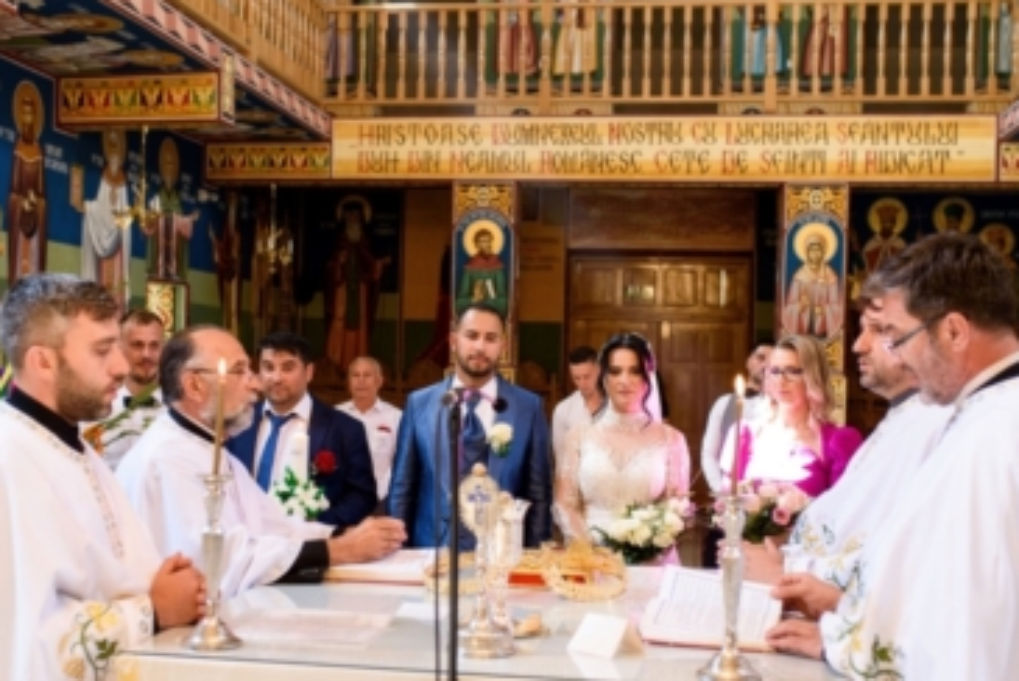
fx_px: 1360
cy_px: 410
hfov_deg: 41.1
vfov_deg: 28.1
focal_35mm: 48
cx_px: 491
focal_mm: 35
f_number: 3.2
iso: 1600
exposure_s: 1/160
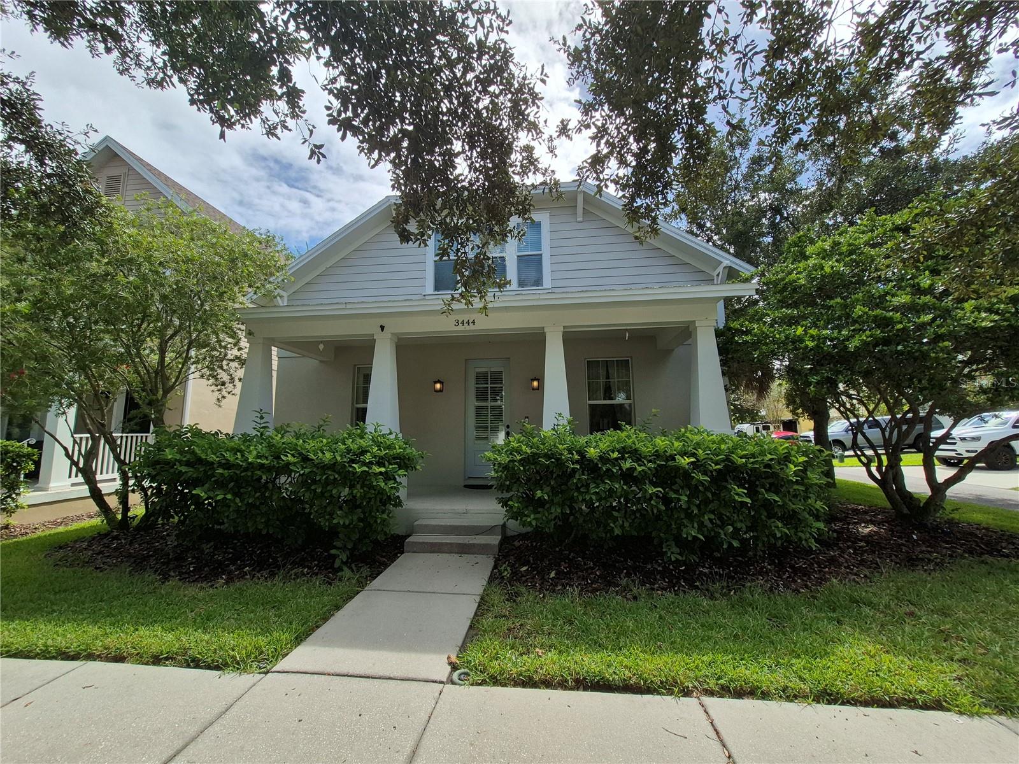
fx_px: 383
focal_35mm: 13
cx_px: 510
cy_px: 382
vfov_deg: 89.9
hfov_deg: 106.2
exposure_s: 1/1864
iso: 50
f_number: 2.2
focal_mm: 1.74
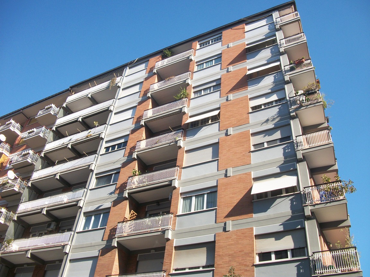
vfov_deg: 44.2
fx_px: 342
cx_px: 185
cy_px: 138
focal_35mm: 32
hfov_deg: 56.8
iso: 80
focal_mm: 5.7
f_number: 8.8
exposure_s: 1/80
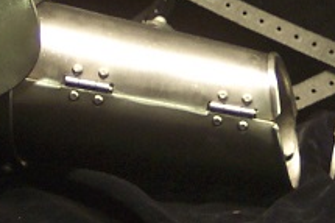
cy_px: 17
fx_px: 1878
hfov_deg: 10.1
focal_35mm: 202
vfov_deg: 6.8
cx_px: 340
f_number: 3.4
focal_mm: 13.3
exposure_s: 1/8
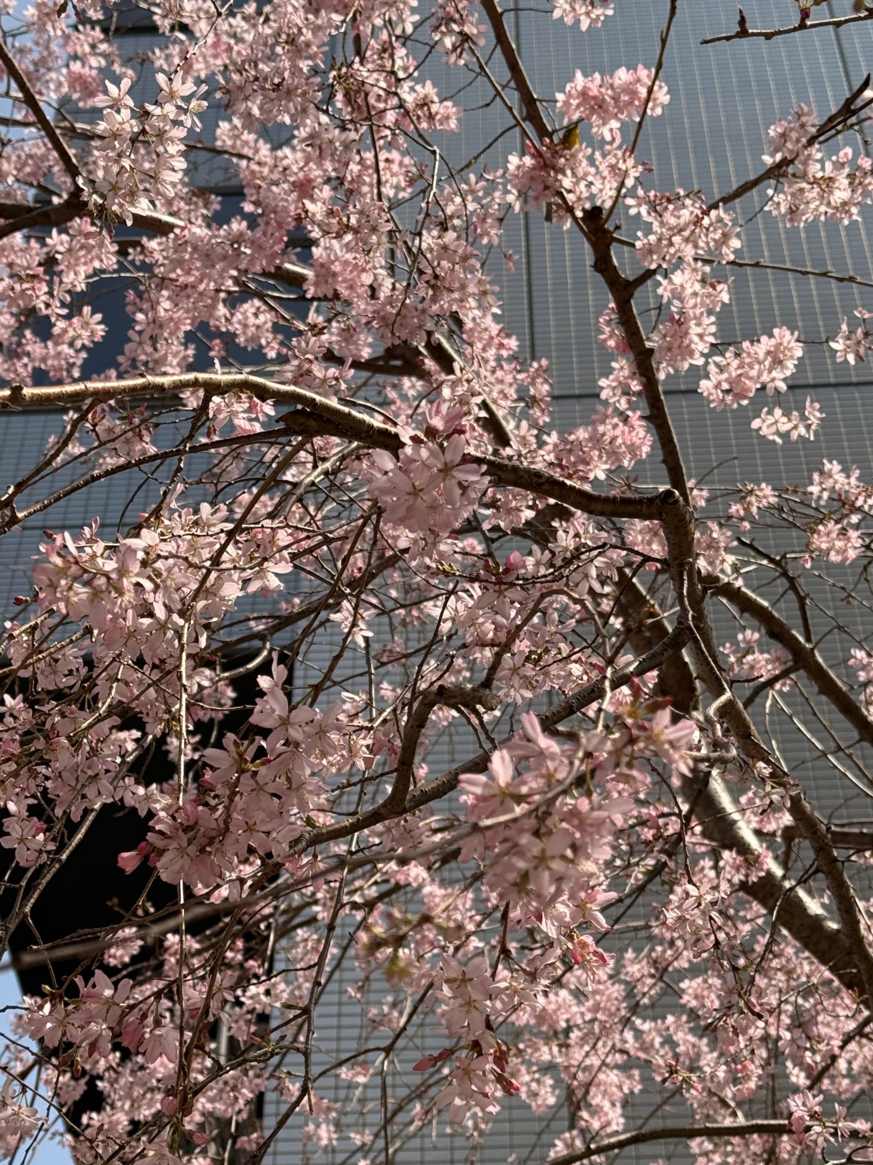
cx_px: 410
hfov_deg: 23.6
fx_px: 2085
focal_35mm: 62
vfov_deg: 31.2
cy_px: 634
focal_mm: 6.76
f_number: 1.78
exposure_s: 1/4098
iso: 64
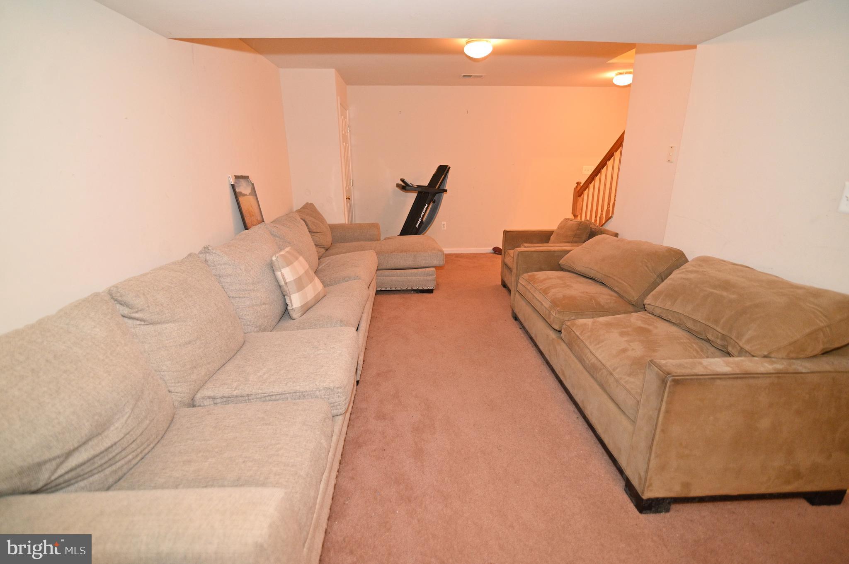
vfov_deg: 73.7
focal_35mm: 16
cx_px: 424
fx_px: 377
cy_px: 282
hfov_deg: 96.8
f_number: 2.8
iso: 1600
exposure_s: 1/60
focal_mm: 16
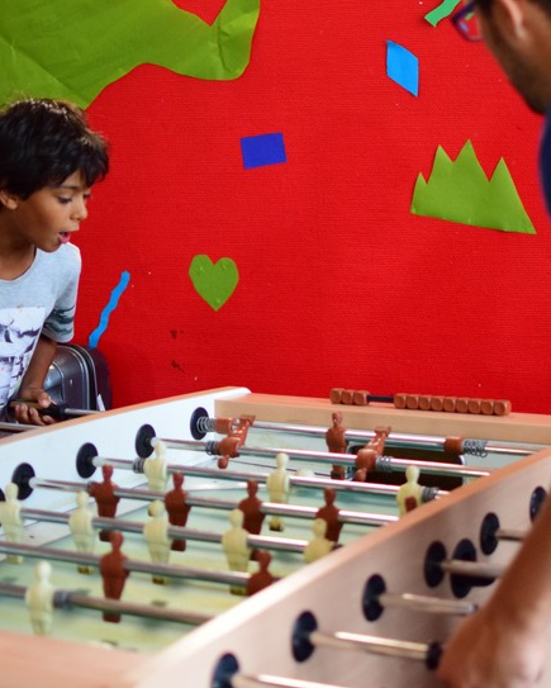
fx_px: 1892
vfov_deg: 20.6
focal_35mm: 93
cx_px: 308
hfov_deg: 16.6
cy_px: 293
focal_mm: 35
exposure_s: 1/250
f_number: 1.8
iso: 1400
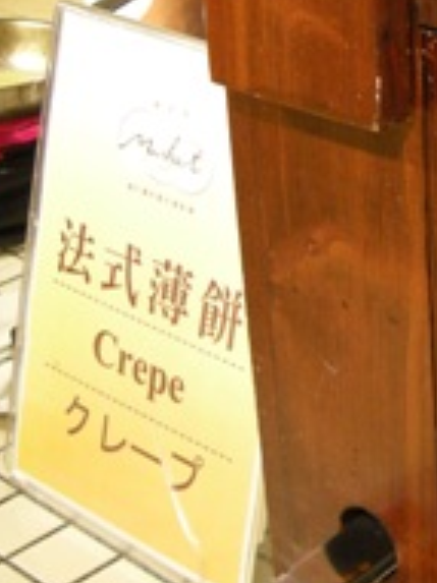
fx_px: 1517
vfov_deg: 21.5
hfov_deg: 15.7
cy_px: 116
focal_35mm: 90
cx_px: 555
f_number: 2.7
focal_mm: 7.5
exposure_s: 1/4
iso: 200
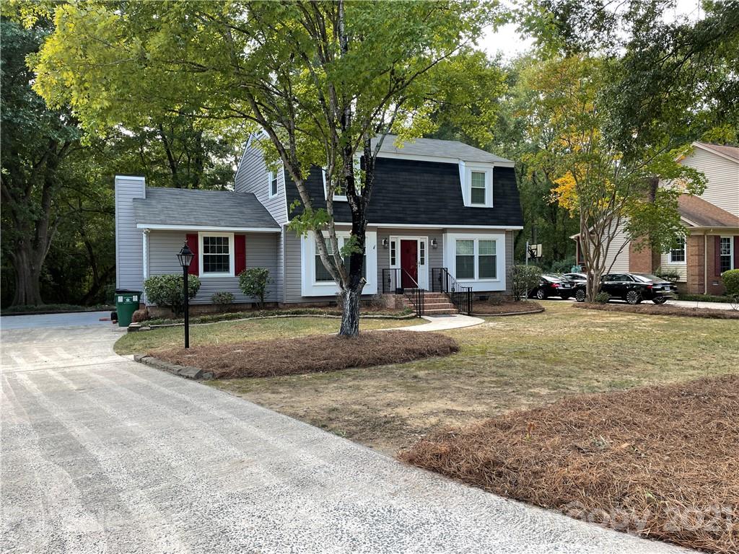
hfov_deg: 67.3
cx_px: 370
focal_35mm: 26
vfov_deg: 53.1
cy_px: 277
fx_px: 555
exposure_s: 1/259
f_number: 1.6
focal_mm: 4.2
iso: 32
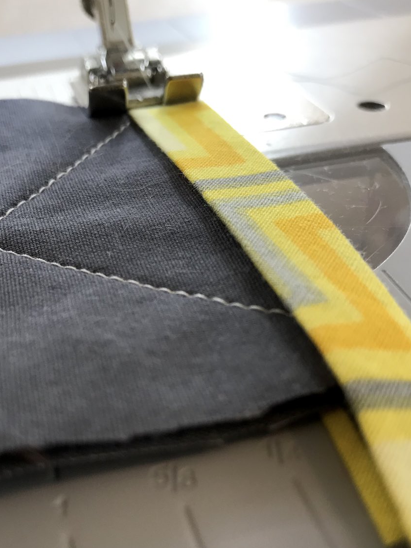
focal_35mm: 40
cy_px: 350
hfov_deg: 35.9
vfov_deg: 46.3
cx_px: 182
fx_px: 633
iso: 40
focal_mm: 3.99
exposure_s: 1/120
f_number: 1.8
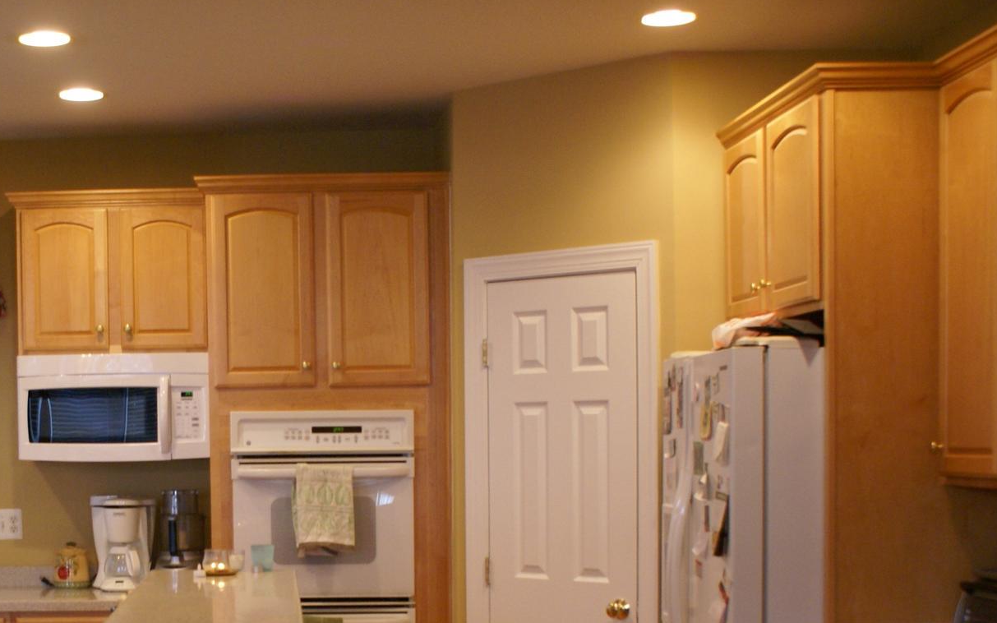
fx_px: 1685
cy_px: 556
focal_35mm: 62
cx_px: 186
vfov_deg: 20.5
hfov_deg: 32.0
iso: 400
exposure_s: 1/25
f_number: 4.5
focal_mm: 24
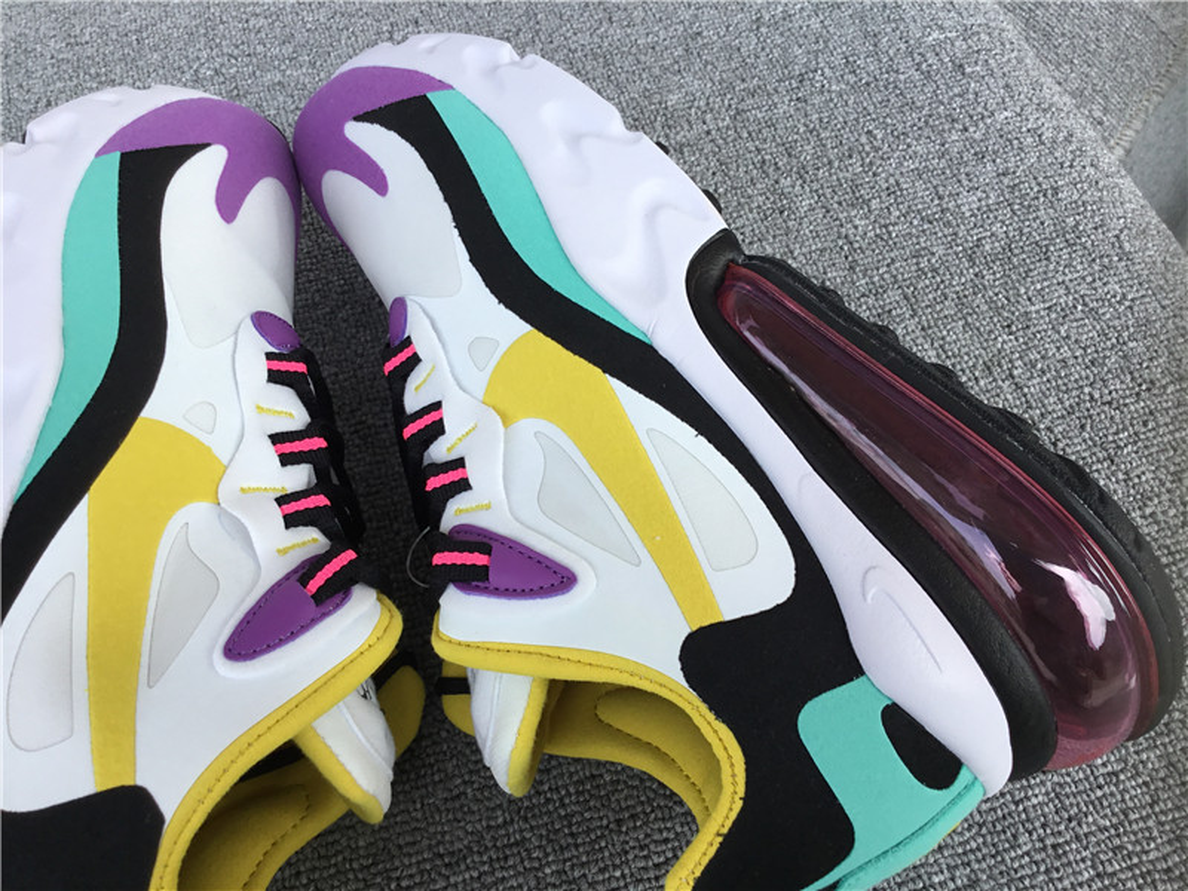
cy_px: 446
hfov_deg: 58.4
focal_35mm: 31
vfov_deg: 45.4
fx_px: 1064
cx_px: 594
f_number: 2.4
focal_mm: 3.3
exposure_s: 1/382
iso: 25
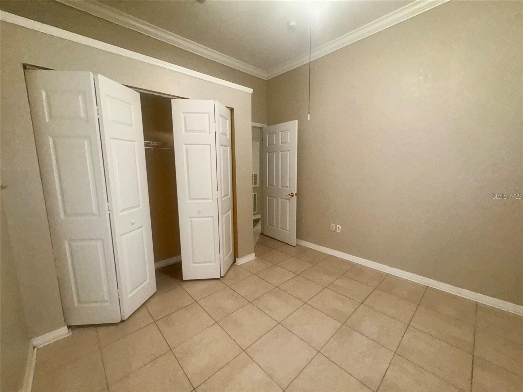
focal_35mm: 14
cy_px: 196
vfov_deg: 85.7
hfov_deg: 102.1
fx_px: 212
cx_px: 262
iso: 200
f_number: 2.2
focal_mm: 2.22
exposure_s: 1/60
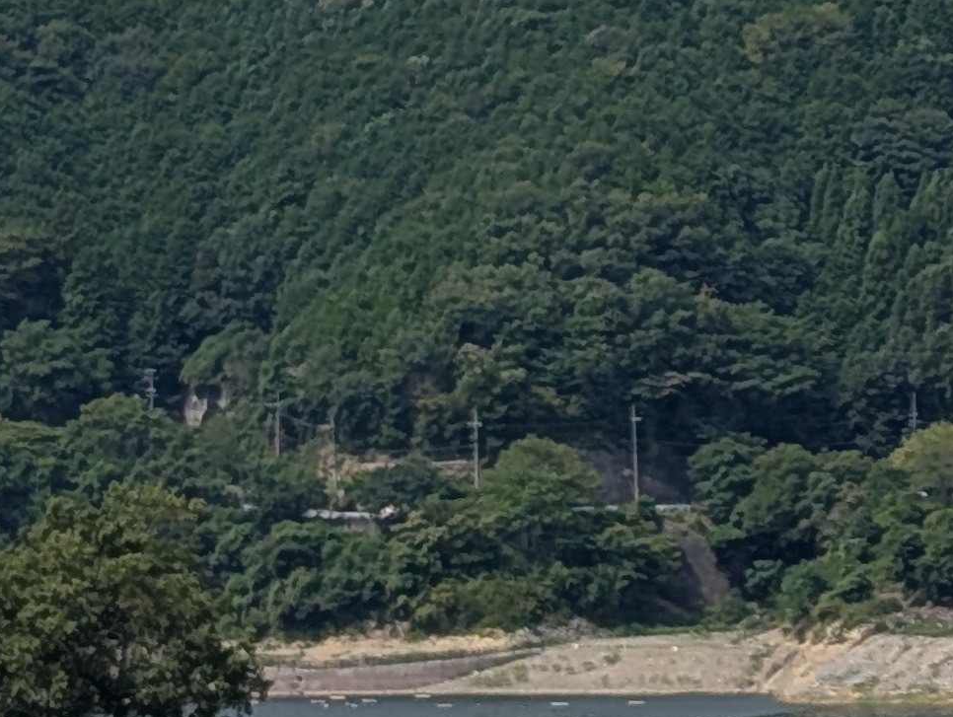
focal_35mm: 207
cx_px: 1359
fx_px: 5706
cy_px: -3
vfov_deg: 7.2
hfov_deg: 9.3
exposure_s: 1/1323
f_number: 1.68
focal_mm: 6.9
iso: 21
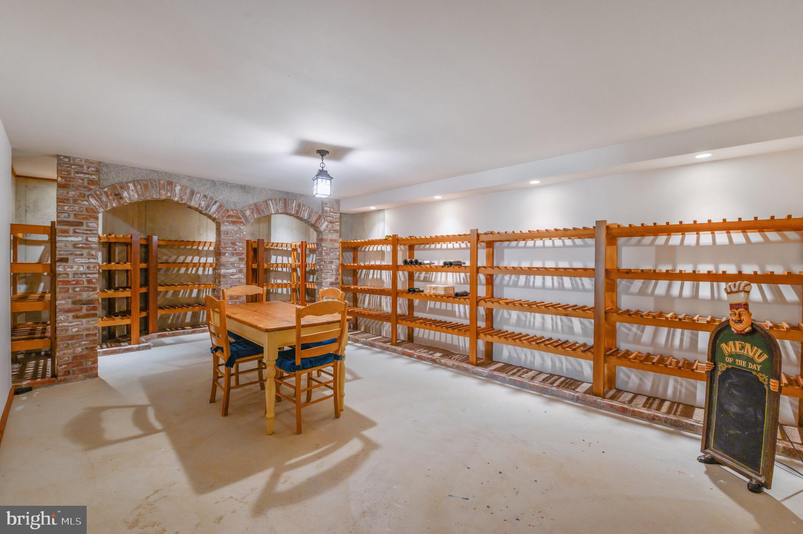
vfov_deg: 77.2
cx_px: 402
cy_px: 267
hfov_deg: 100.4
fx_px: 334
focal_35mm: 15
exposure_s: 1/20
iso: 1600
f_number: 5.6
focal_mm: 15
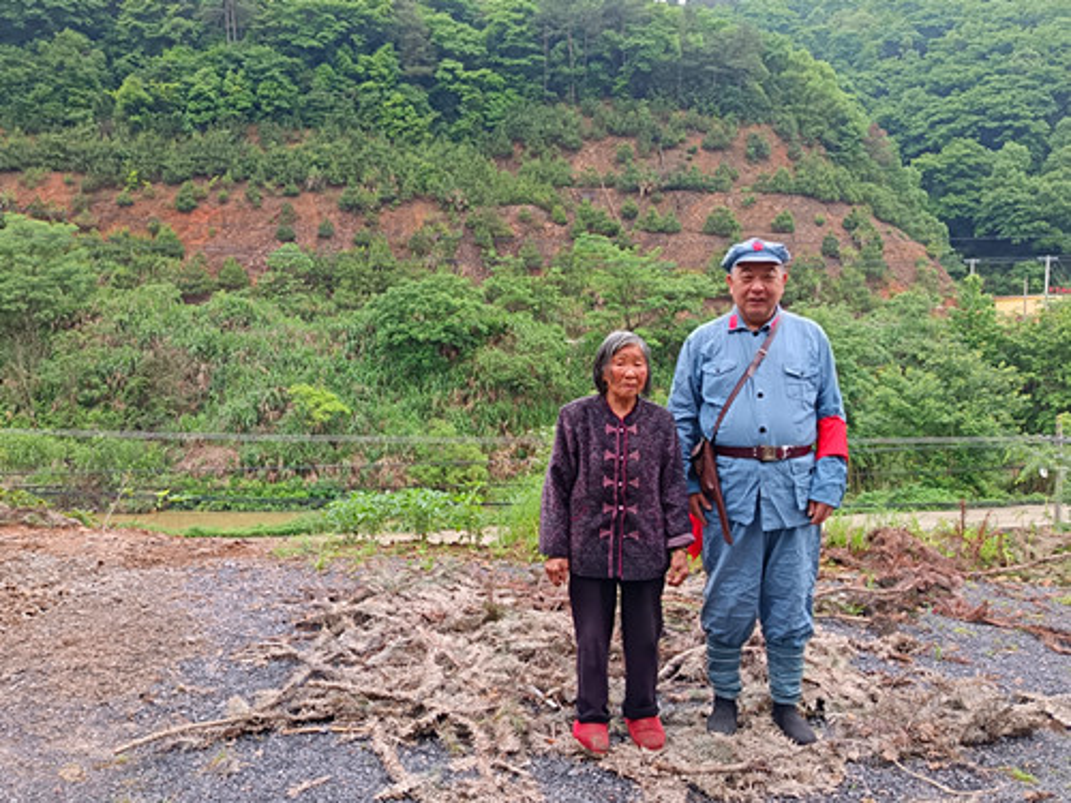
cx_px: 536
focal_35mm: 31
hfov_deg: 58.4
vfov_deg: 45.4
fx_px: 959
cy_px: 402
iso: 129
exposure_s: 1/100
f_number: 1.75
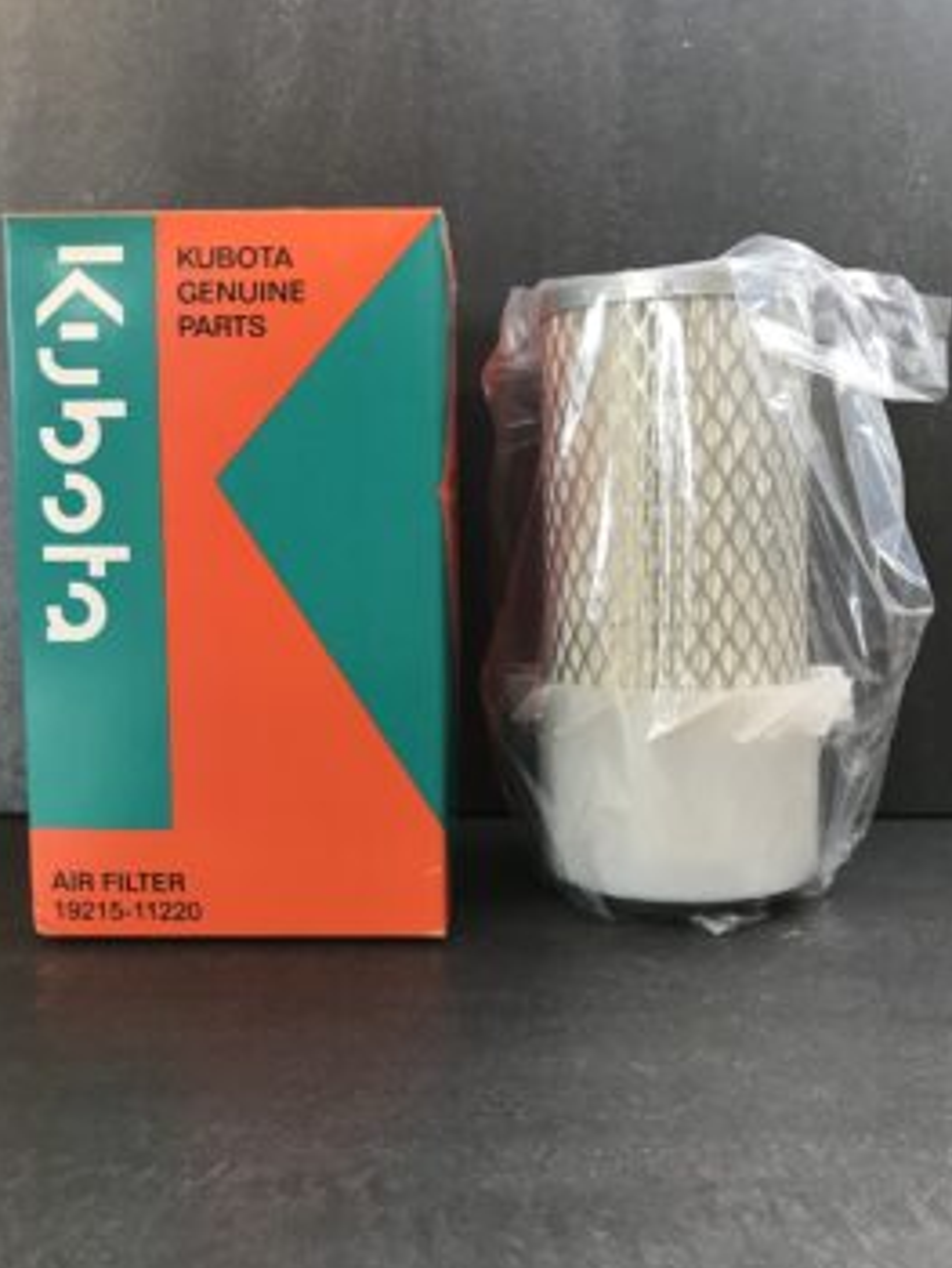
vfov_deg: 56.8
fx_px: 1172
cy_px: 627
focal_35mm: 32
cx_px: 463
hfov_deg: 44.2
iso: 40
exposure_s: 1/25
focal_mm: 4
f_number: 1.8
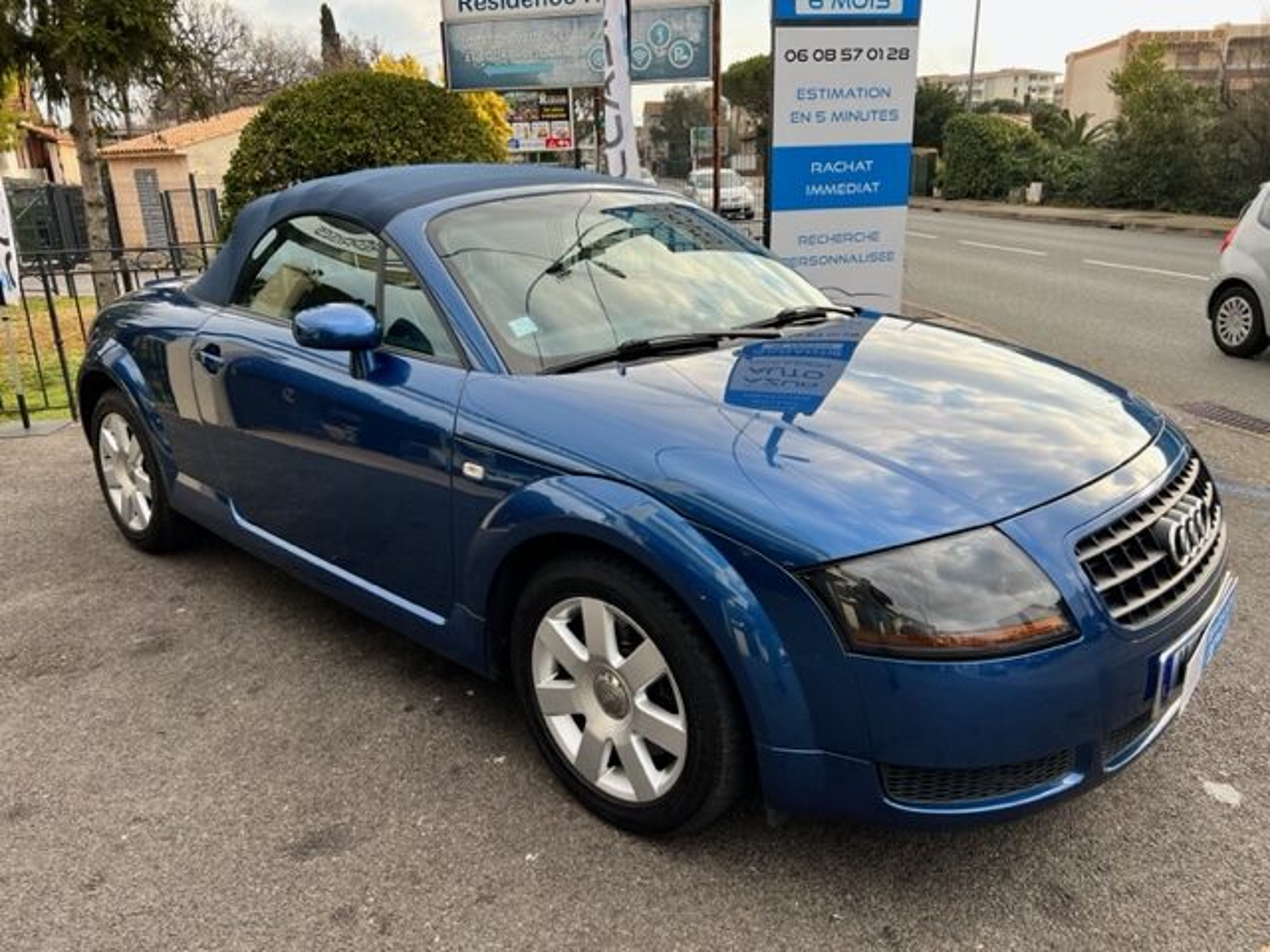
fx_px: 954
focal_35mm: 26
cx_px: 635
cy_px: 476
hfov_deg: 67.3
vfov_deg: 53.1
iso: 50
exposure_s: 1/639
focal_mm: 5.7
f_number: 1.5
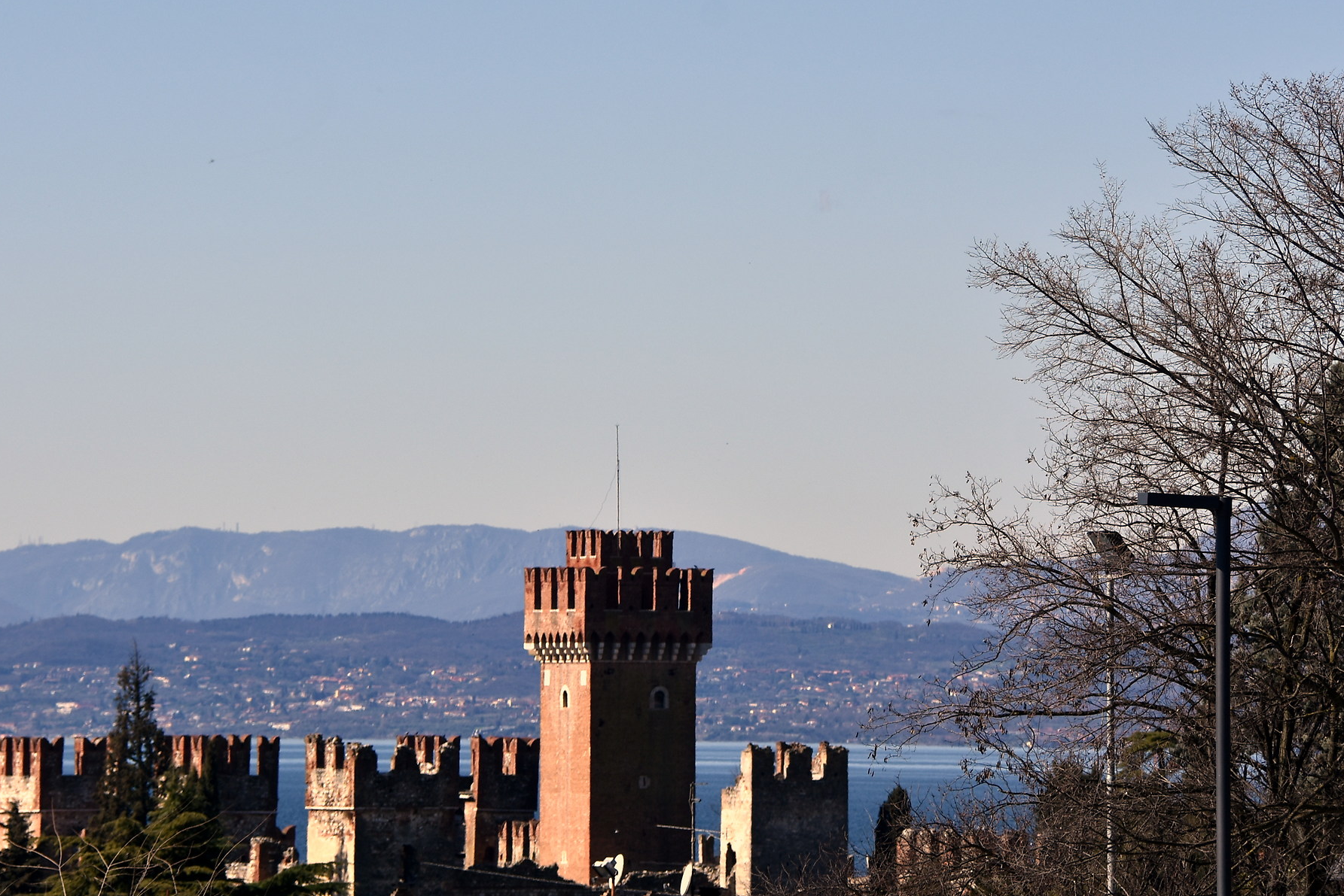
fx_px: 9036
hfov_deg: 8.5
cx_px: 592
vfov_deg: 5.7
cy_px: 336
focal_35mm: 242
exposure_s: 1/800
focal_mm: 120
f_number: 8
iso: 100
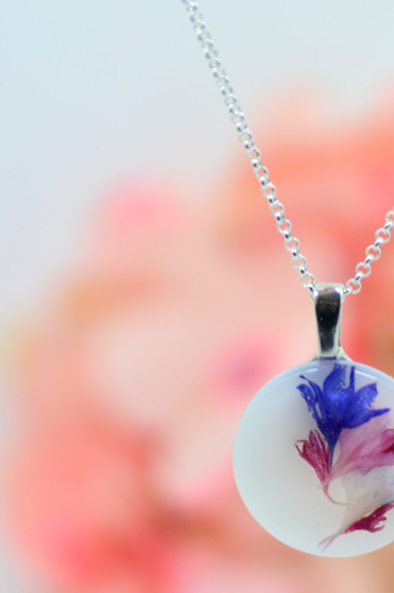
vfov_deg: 12.5
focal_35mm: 165
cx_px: 323
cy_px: 323
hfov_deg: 8.3
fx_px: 2714
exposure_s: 1/200
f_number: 3.2
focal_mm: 62
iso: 200
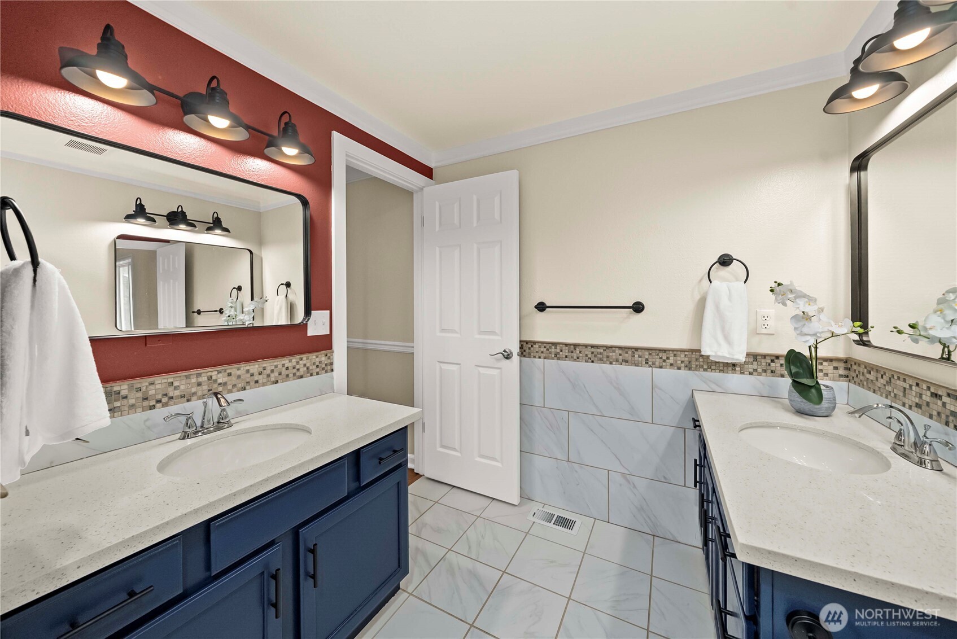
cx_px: 478
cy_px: 320
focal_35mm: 12
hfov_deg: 112.6
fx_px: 319
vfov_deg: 90.1
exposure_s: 1/30
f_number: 7.1
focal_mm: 12
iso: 4000
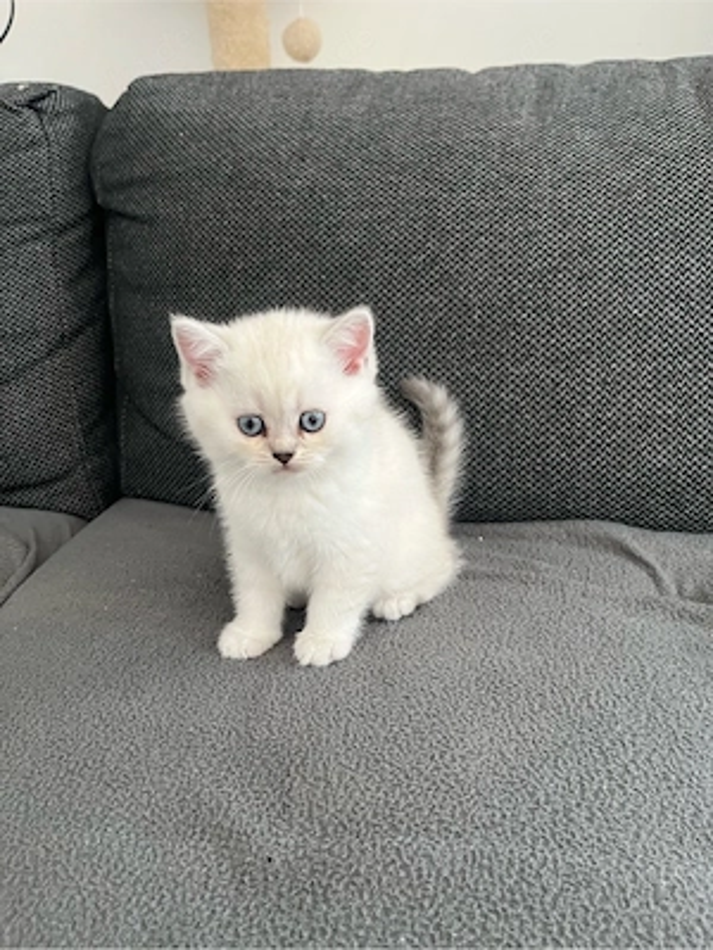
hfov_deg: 53.1
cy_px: 475
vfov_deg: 67.3
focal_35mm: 26
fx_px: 714
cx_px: 356
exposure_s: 1/85
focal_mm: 5.1
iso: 125
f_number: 1.6
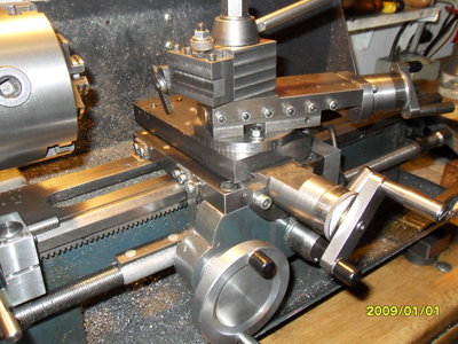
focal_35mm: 35
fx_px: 463
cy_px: 172
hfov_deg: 52.6
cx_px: 229
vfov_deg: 40.7
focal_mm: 6.3
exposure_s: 1/45
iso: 400
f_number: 3.5
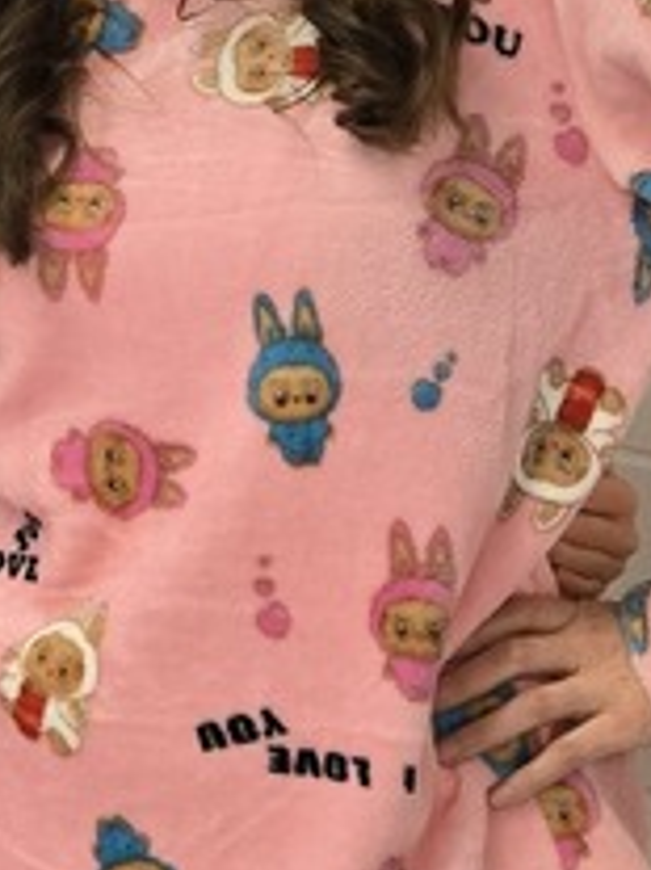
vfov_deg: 17.3
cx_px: 193
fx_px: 2862
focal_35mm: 114
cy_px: 450
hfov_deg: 13.0
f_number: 1.8
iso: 200
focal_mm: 5.4
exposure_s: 1/120
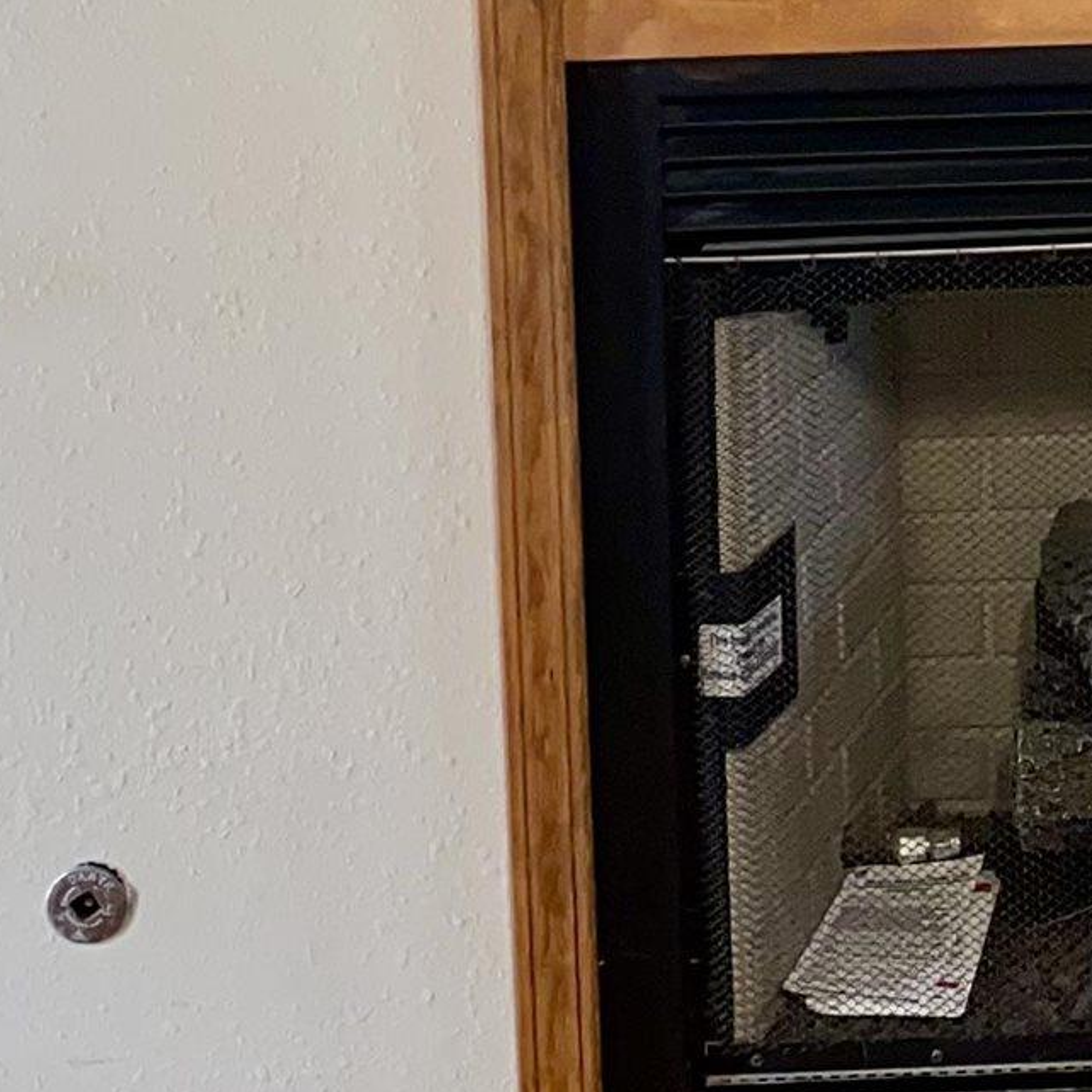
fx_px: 3926
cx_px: 1458
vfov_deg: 14.9
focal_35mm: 110
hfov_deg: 15.0
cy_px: -466
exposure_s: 1/15
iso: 40
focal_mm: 4.25
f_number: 1.8
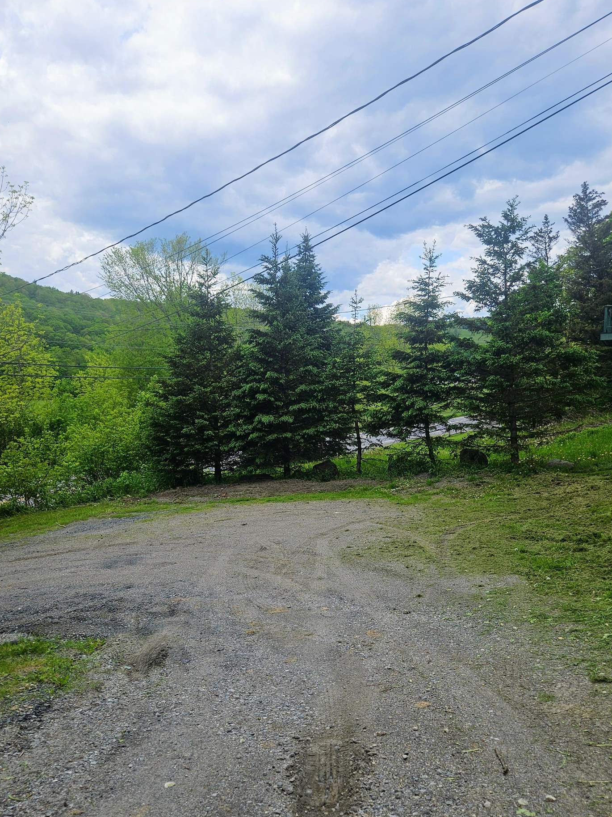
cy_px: 482
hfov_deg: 48.2
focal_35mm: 29
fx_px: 684
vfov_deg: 61.2
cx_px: 311
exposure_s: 1/1160
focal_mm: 5.4
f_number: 1.8
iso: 25
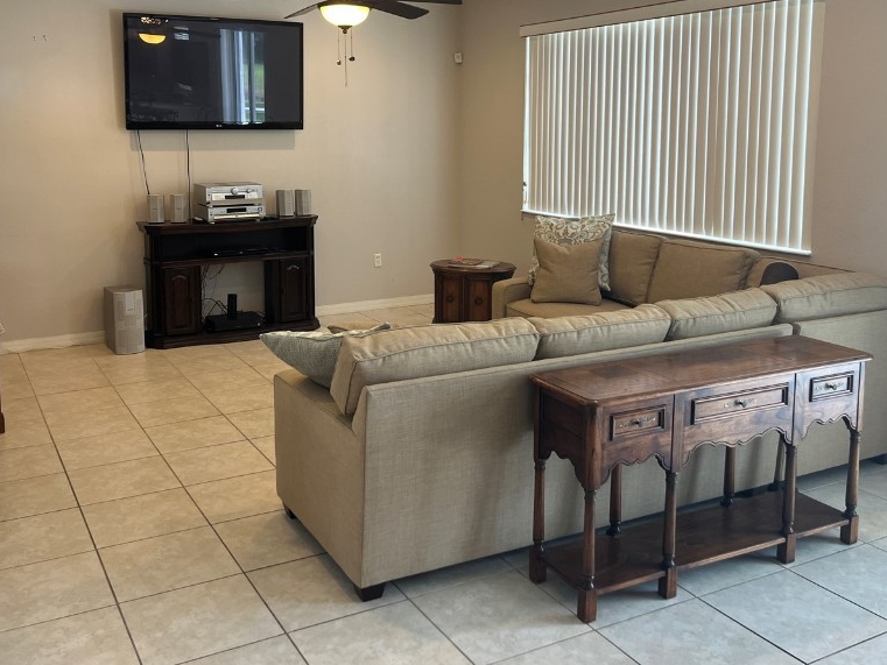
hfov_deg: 52.6
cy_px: 227
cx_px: 408
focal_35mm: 35
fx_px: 897
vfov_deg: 40.3
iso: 80
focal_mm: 5.1
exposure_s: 1/60
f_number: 1.6
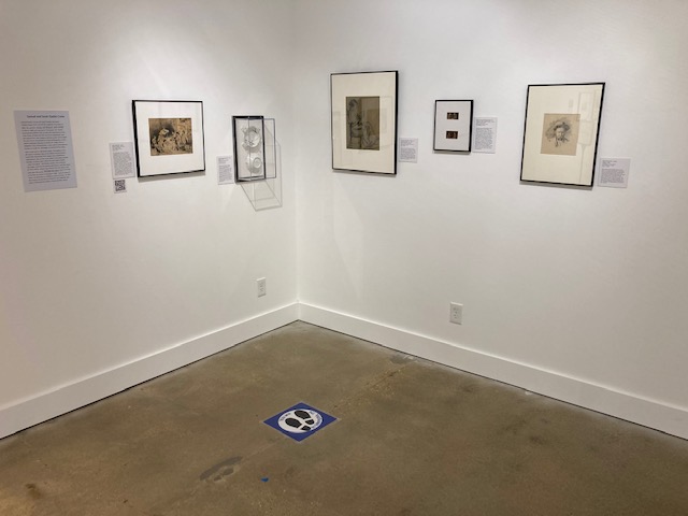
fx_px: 557
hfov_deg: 63.4
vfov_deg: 49.7
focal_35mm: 28
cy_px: 258
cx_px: 344
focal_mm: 3.99
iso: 64
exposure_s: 1/60
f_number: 1.8
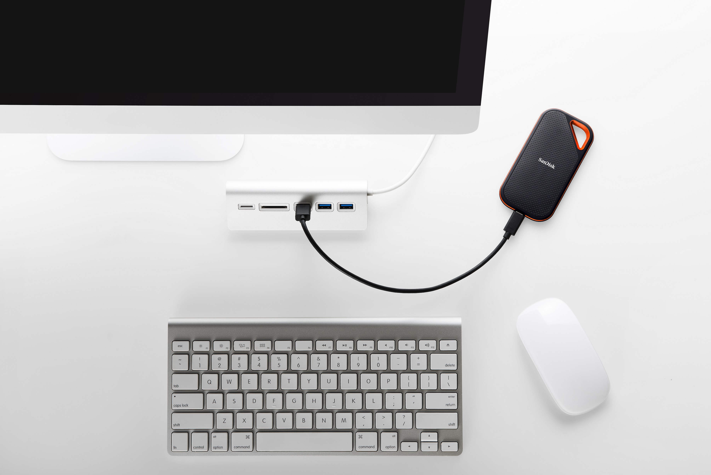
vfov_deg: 19.5
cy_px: 238
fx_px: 1383
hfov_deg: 28.8
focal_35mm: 70
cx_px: 356
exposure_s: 1/160
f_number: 16
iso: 64
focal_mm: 70
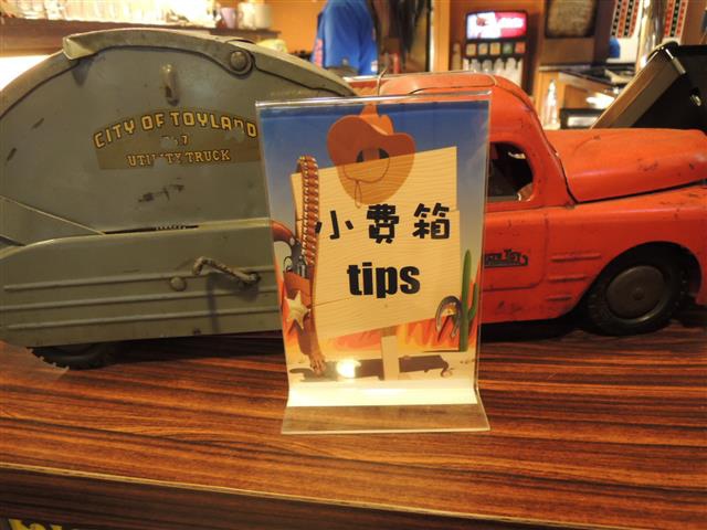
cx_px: 354
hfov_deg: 71.6
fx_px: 490
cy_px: 265
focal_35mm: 24
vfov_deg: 56.8
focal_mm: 4.3
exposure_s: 1/15
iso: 400
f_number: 2.8
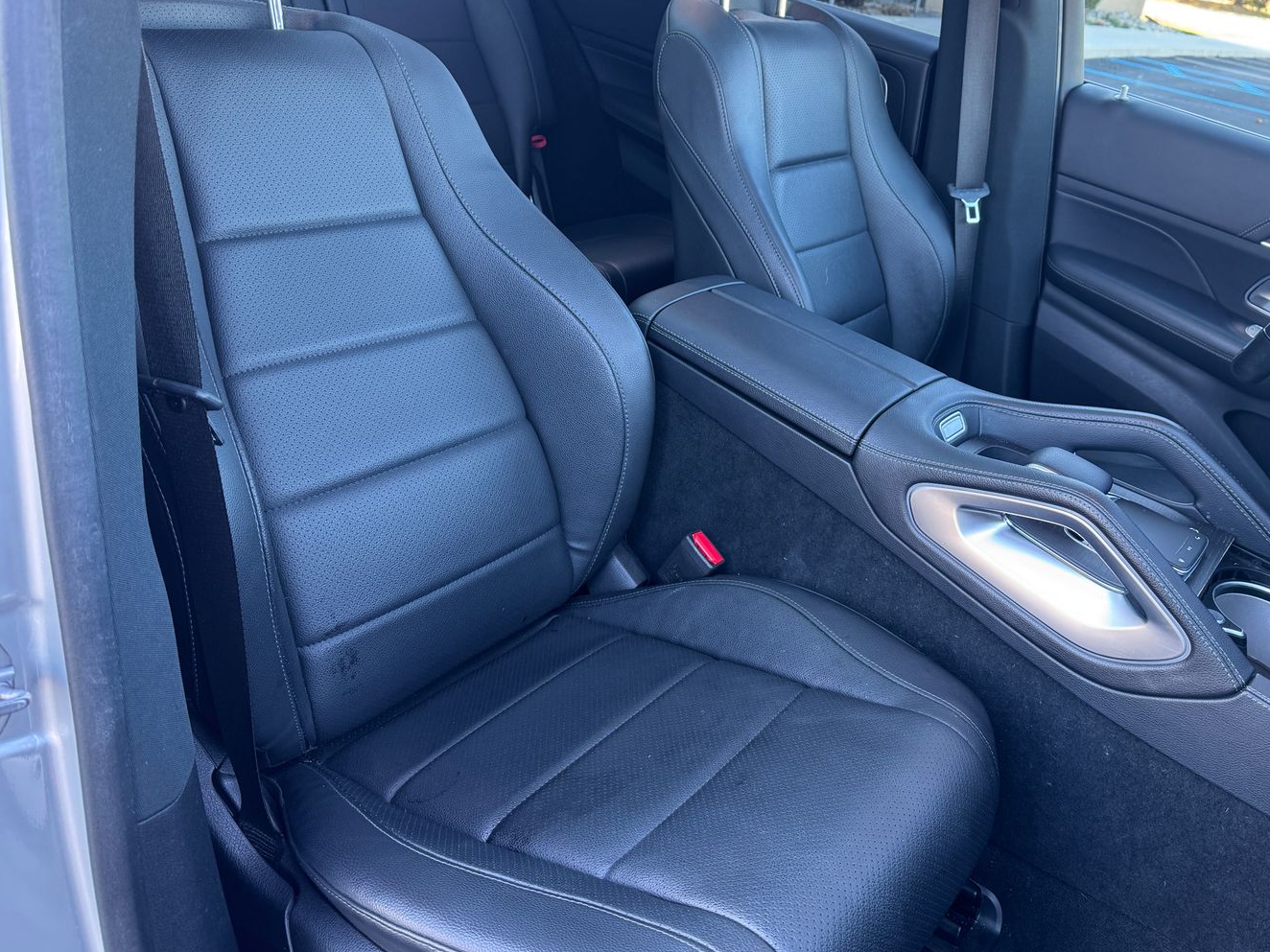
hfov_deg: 61.3
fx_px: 1064
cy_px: 402
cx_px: 734
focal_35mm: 29
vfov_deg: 48.1
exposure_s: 1/102
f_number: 1.78
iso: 200
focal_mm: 6.76
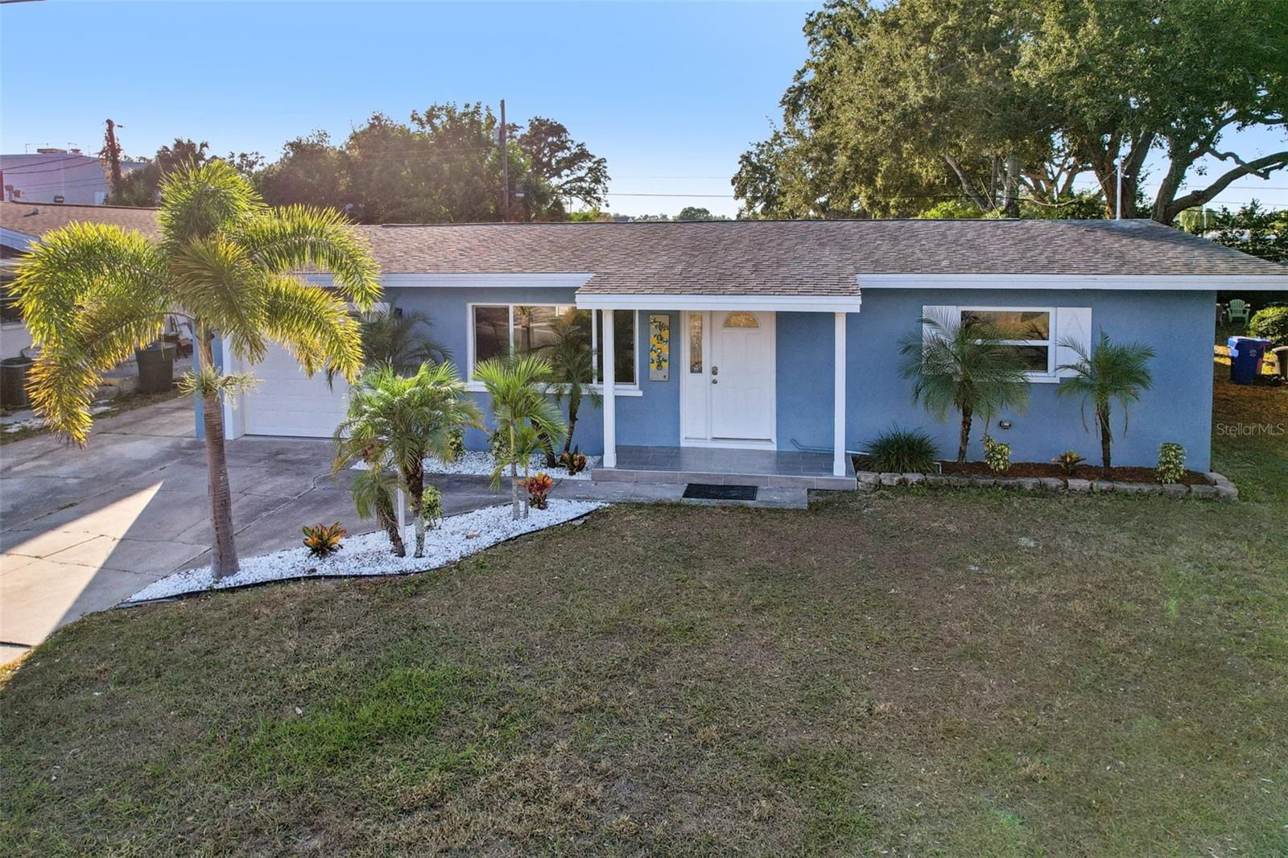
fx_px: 787
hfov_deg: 78.6
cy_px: 429
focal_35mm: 22
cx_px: 644
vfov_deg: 57.2
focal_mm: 8.4
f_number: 2.8
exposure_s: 1/1000
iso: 110
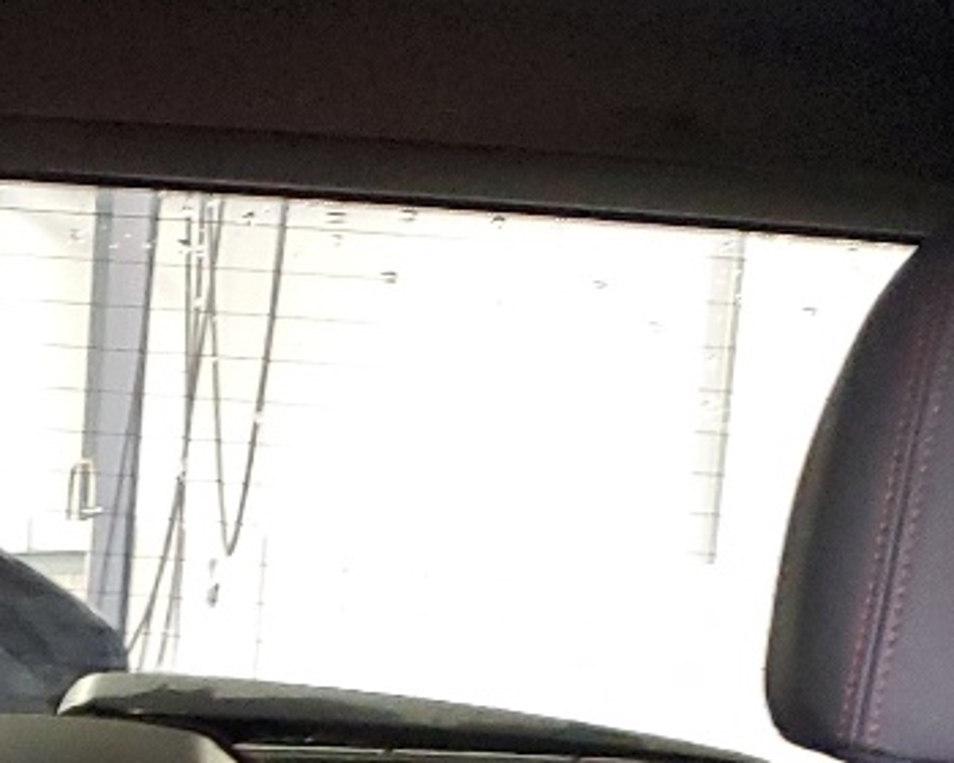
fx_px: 3275
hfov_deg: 16.2
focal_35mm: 116
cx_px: -8
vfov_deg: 12.1
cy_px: 1406
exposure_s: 1/15
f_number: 1.5
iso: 301
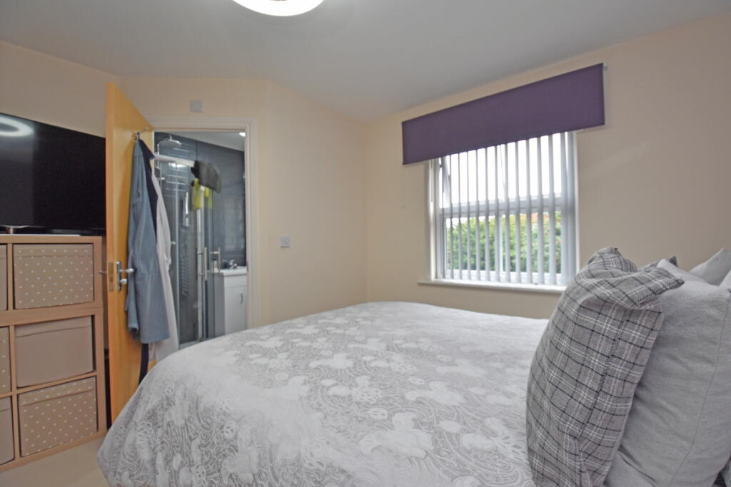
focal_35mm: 15
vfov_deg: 77.3
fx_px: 305
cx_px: 366
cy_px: 244
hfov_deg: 100.4
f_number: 4
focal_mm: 10
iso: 800
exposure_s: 1/125
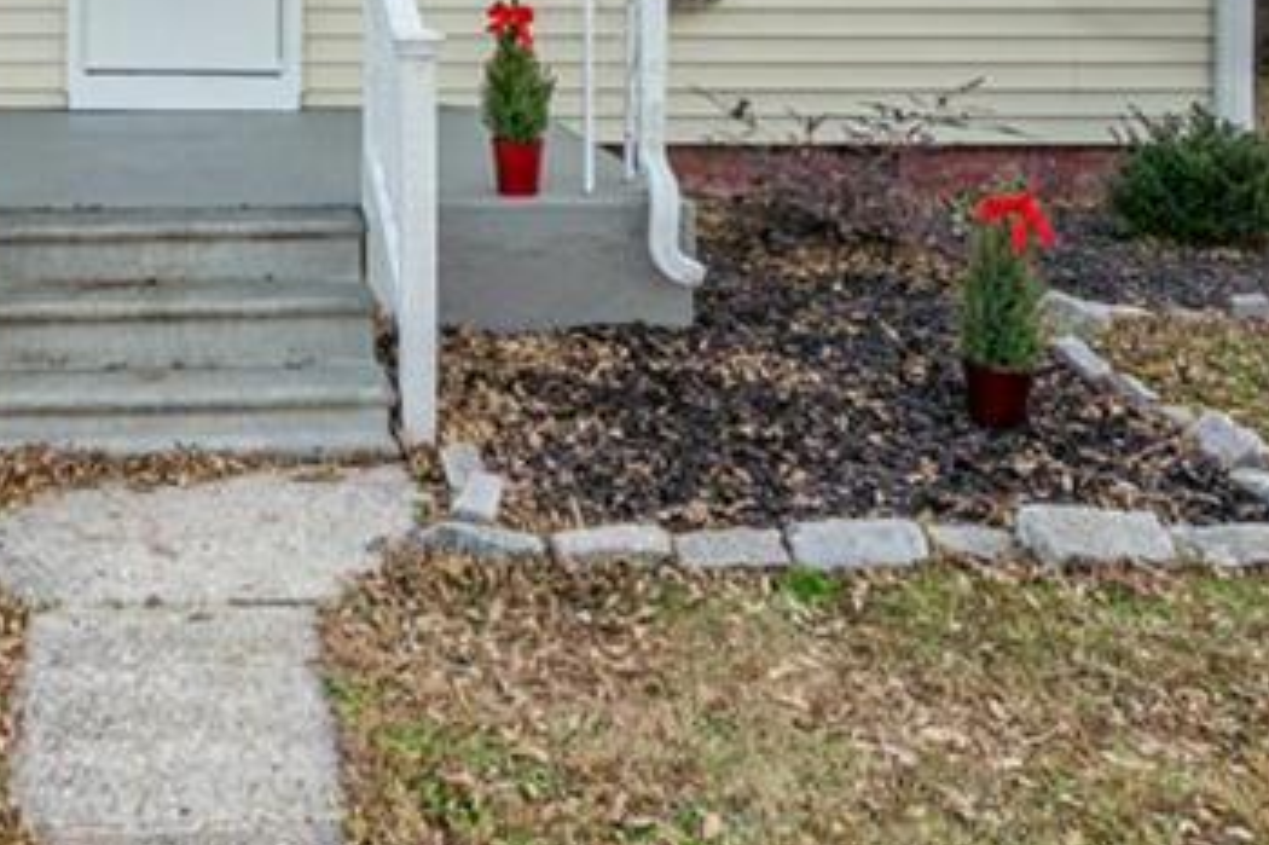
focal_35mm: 41
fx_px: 1445
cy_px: -96
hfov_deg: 44.2
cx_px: 185
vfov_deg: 29.3
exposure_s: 1/8000
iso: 250
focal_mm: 14
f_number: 4
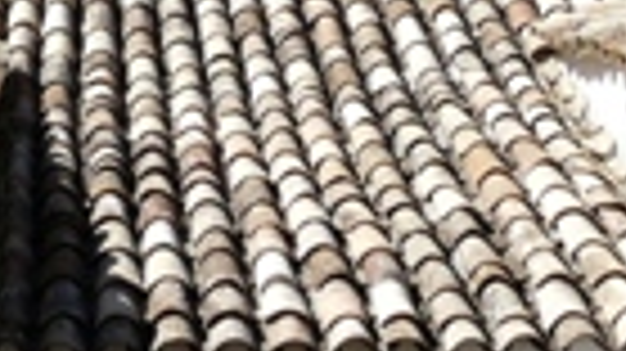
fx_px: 1626
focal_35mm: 98
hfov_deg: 21.5
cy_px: -68
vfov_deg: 12.1
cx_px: 113
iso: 100
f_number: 5.6
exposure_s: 1/400
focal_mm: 4.6
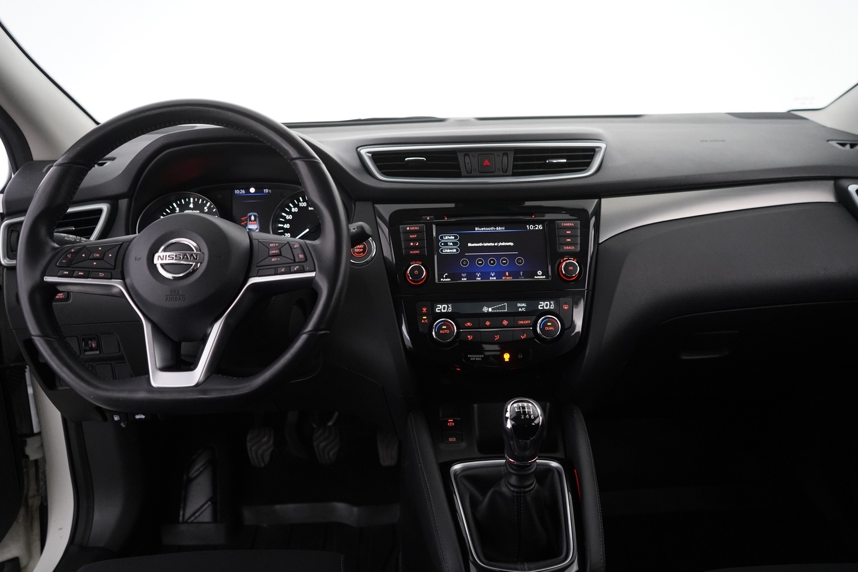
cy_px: 286
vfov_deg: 46.4
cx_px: 429
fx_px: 667
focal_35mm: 28
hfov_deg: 65.5
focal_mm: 28
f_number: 3.5
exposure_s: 1/60
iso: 4000
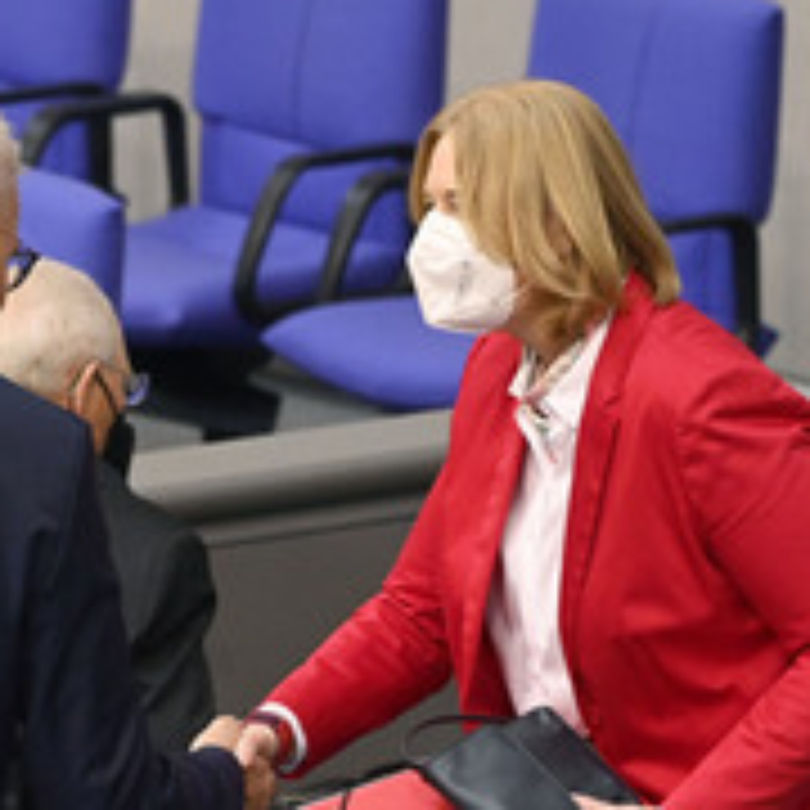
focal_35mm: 426
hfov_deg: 4.1
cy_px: 598
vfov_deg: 4.1
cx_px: 173
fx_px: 11278
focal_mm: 200
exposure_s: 1/250
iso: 8000
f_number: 5.6
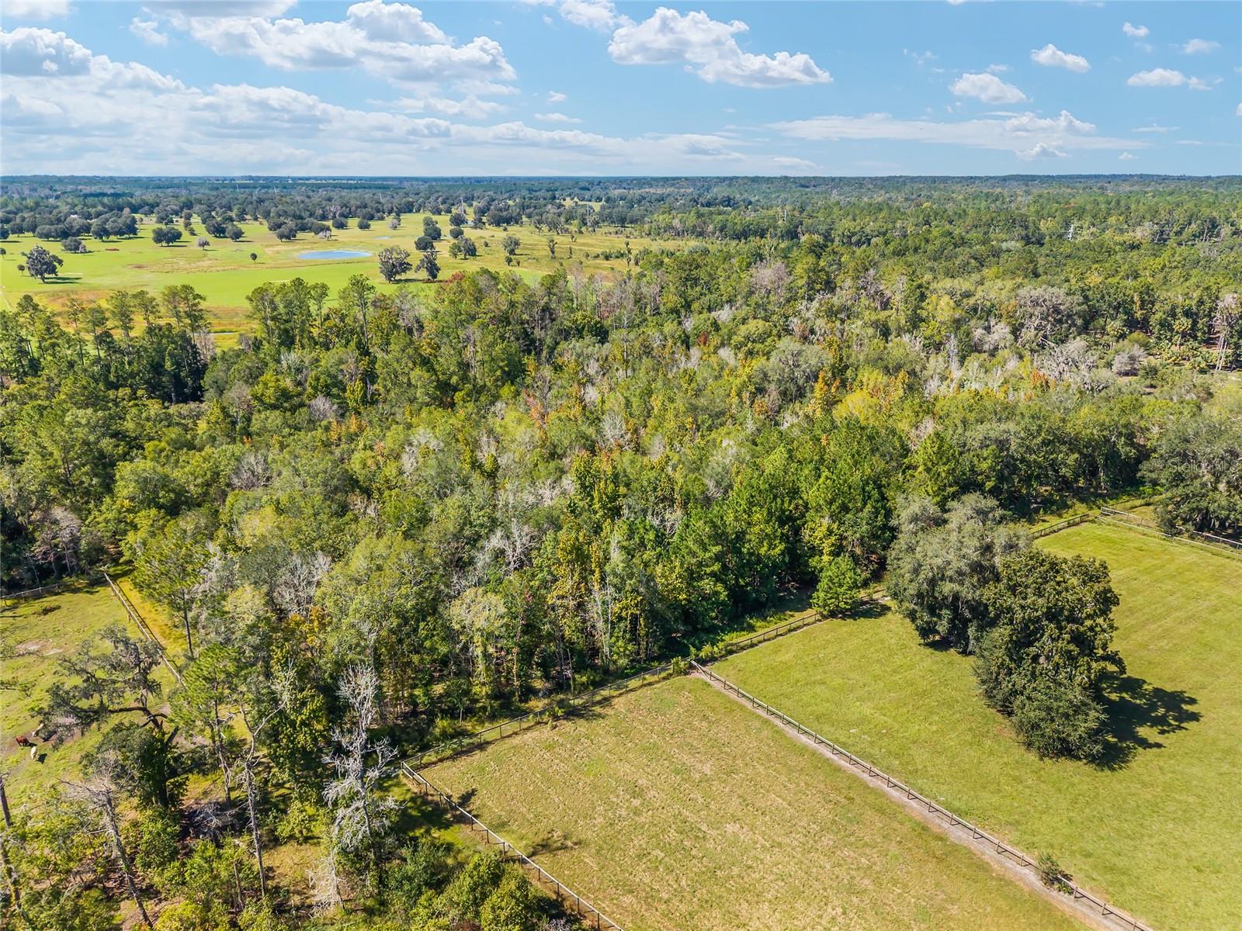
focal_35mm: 24
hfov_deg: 71.6
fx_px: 861
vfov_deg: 56.8
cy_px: 466
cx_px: 621
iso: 200
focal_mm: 8.67
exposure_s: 1/3000
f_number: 1.8
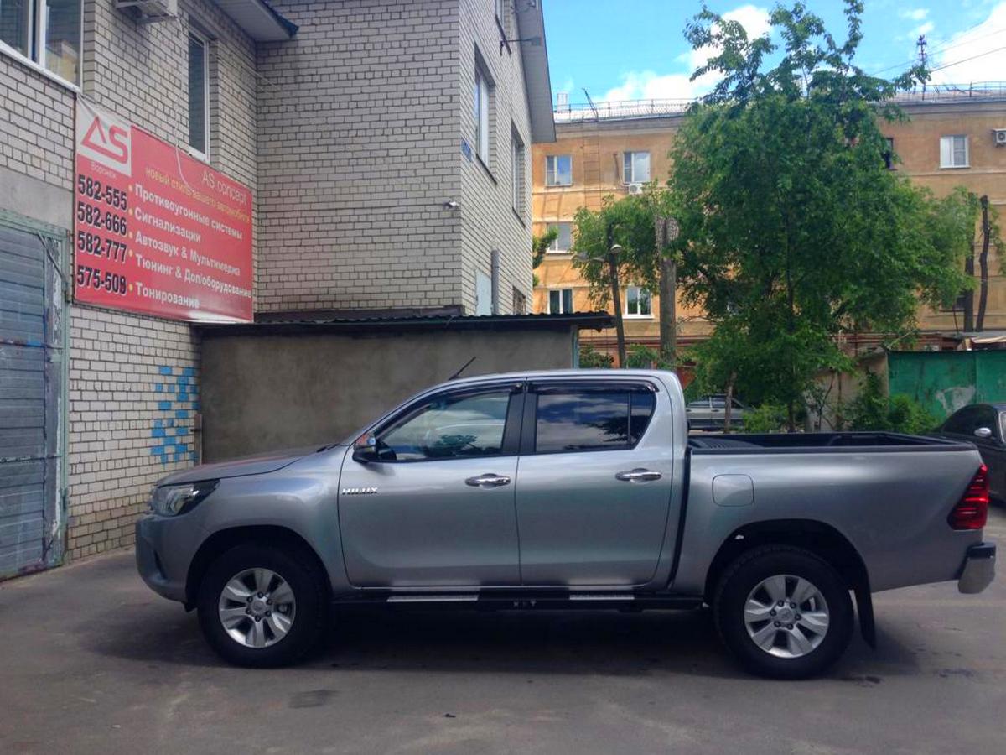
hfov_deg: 55.4
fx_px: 959
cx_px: 503
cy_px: 378
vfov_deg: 42.9
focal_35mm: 33
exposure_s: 1/638
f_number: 2.4
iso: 50
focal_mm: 4.12
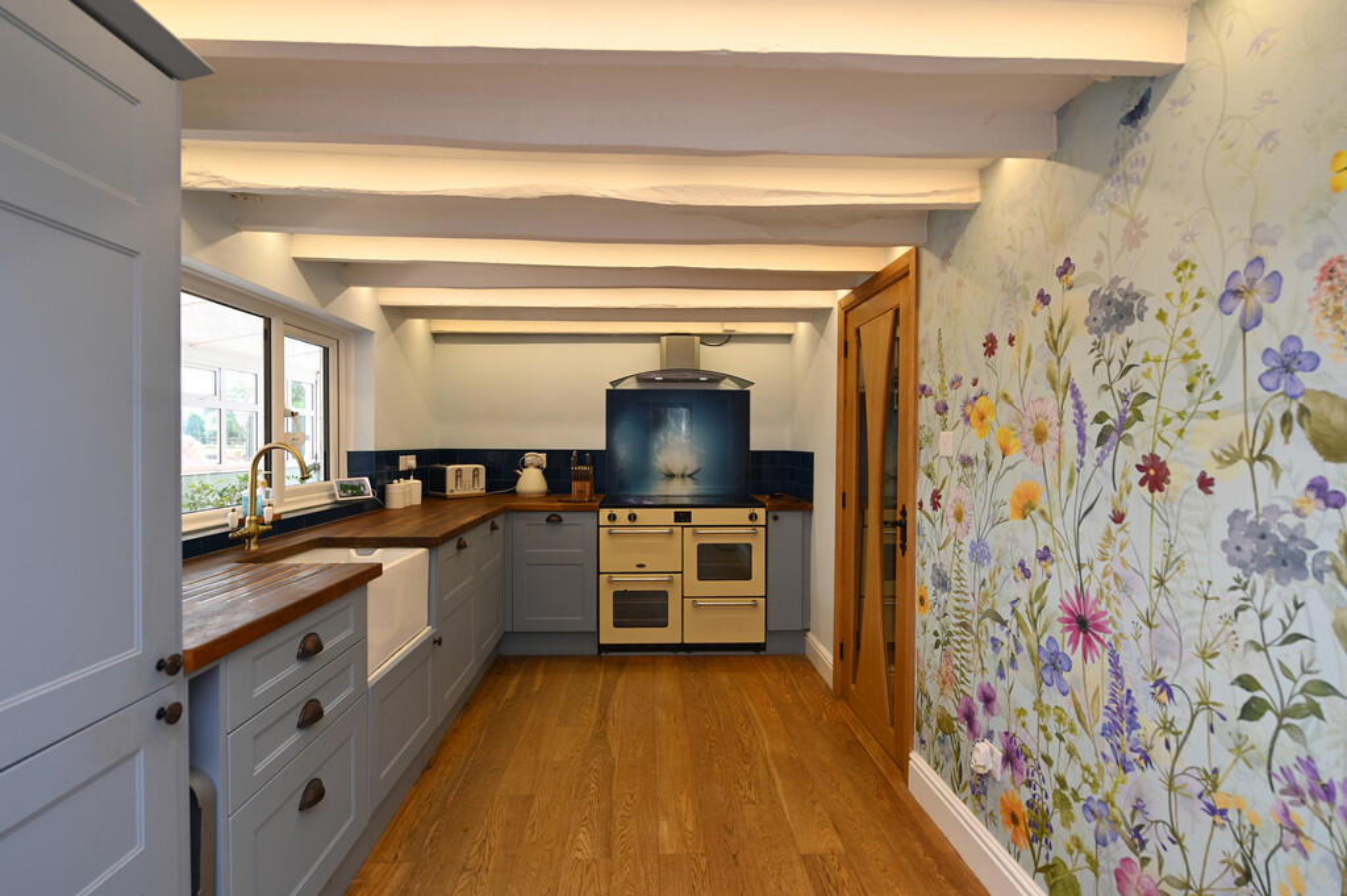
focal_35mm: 16
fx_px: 598
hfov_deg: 96.8
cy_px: 448
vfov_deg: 73.7
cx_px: 674
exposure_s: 1/80
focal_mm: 16
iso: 200
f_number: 4.5
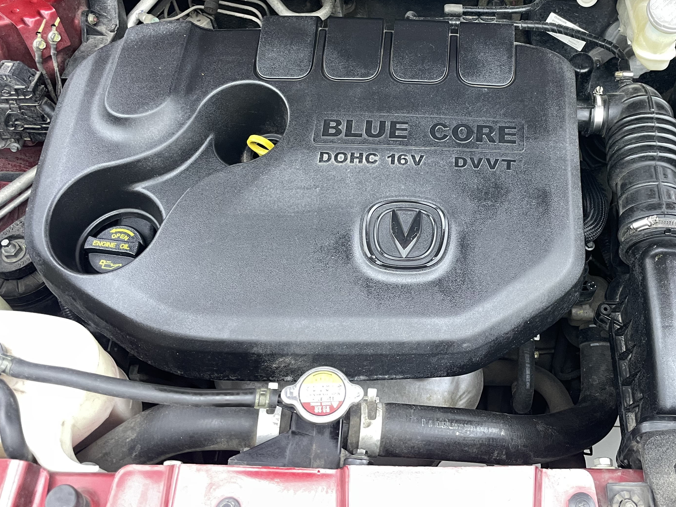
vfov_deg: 37.2
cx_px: 457
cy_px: 160
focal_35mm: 38
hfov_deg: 48.1
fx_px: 742
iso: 125
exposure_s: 1/50
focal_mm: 4.2
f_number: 1.6
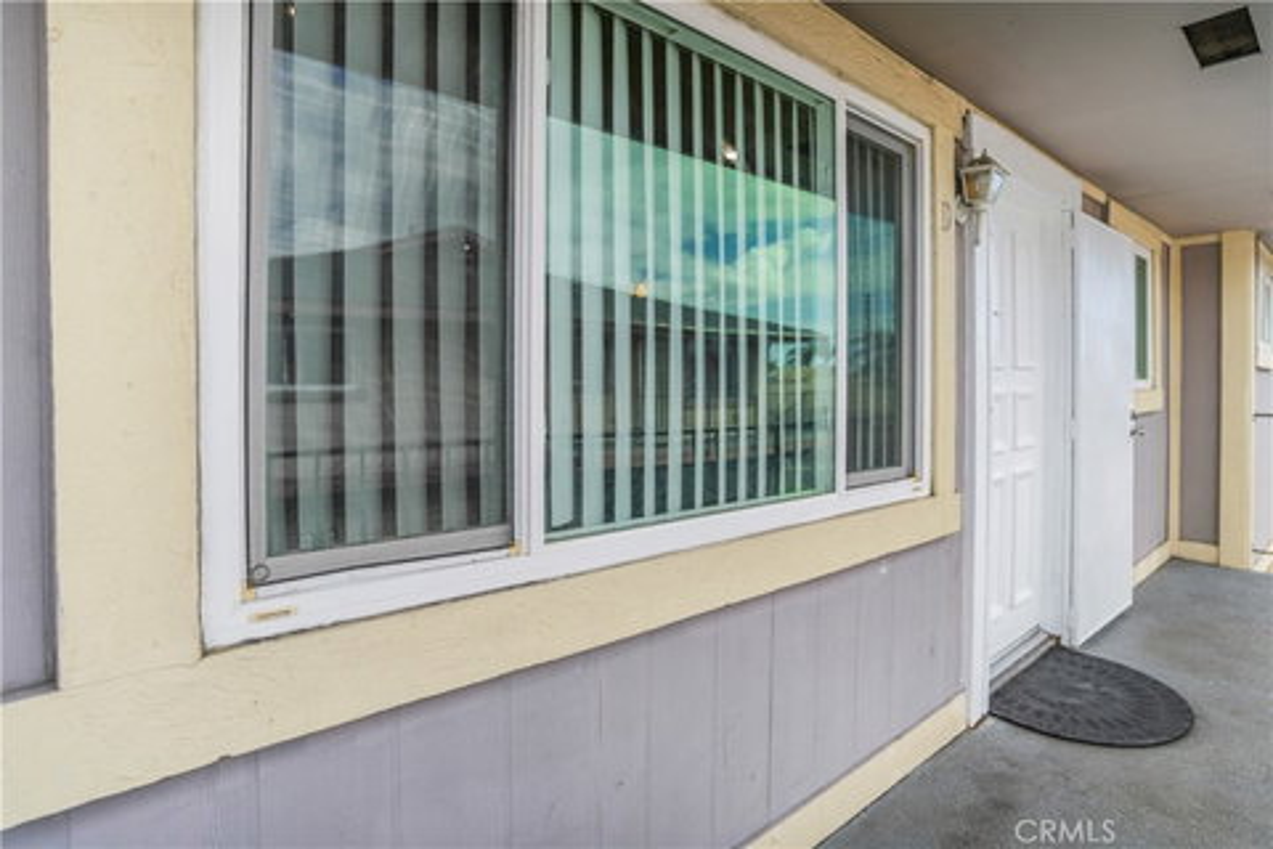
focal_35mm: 17
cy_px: 424
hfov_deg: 93.3
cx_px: 636
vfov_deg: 70.4
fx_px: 601
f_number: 2.8
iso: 100
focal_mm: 17
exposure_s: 1/30
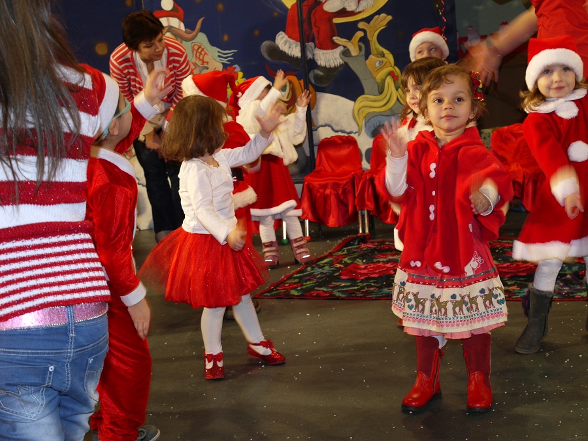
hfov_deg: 31.2
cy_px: 220
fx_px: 1053
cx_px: 294
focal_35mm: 62
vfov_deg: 23.7
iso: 200
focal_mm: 31
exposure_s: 1/30
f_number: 5
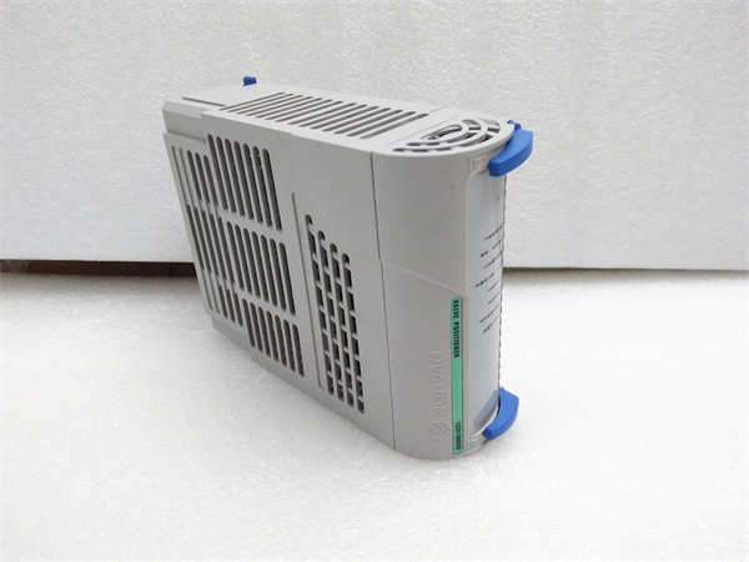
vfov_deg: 51.4
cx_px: 374
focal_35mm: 27
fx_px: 584
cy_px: 281
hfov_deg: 65.3
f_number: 2
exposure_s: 1/33
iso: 532
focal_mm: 3.79
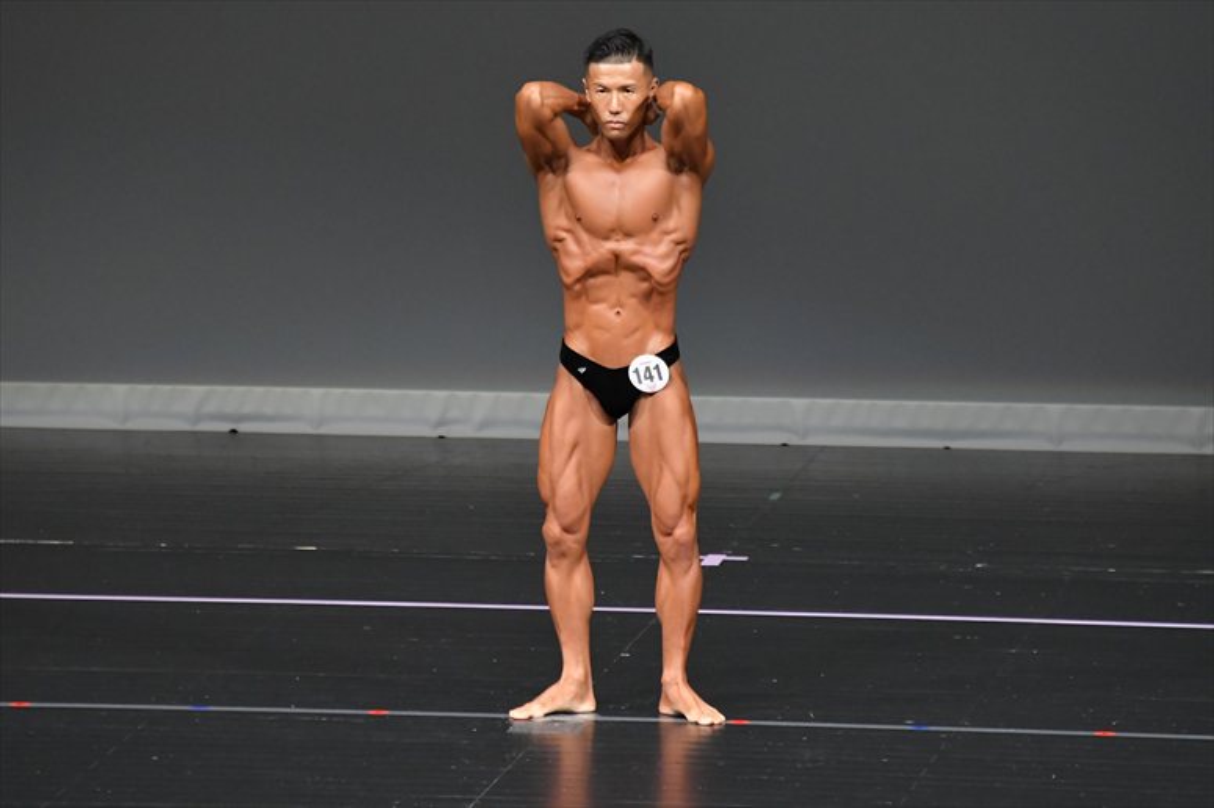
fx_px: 12640
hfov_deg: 5.5
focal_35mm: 375
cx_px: 607
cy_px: 404
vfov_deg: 3.7
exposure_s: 1/400
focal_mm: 250
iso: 4000
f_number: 5.6
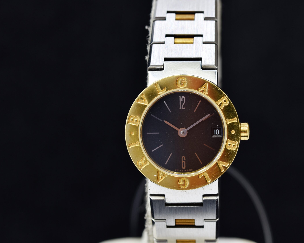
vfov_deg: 10.1
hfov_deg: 12.6
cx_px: 164
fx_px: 1377
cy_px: 122
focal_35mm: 153
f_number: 8
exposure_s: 1/6
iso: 100
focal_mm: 90
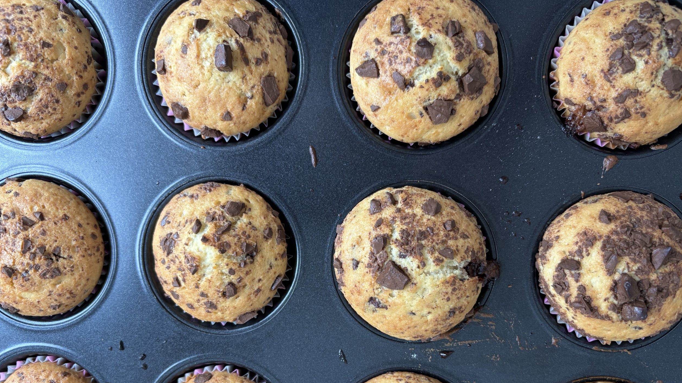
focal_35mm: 29
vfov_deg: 39.7
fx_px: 524
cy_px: 253
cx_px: 339
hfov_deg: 66.1
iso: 100
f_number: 1.6
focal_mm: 5.96
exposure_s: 1/100
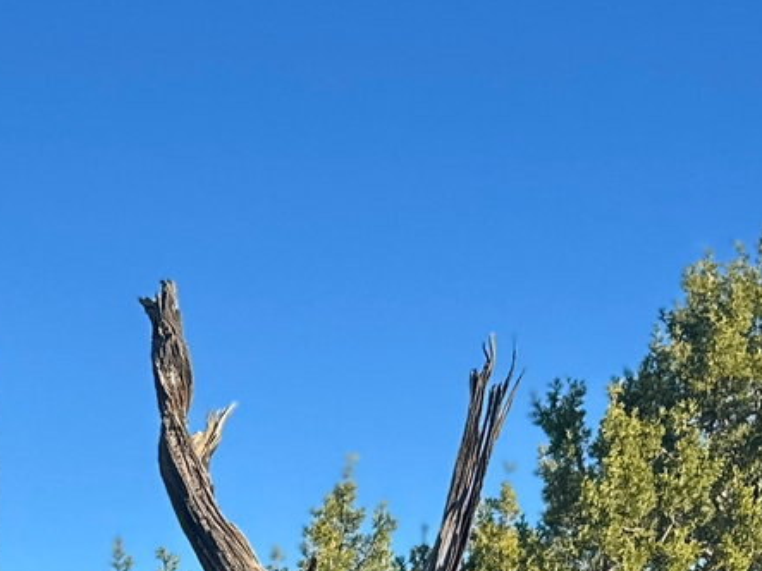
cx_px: -163
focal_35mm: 111
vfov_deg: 11.9
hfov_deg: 16.9
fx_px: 2443
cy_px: 1133
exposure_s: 1/887
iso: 80
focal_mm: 6.86
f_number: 1.78
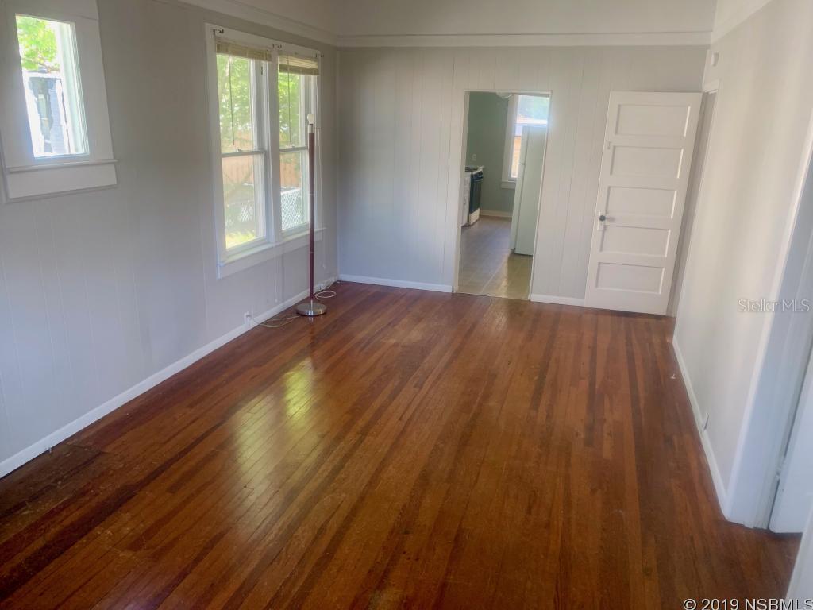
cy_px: 305
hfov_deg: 67.3
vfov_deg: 53.1
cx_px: 406
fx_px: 611
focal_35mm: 26
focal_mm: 4.25
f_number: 1.8
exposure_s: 1/74
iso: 100
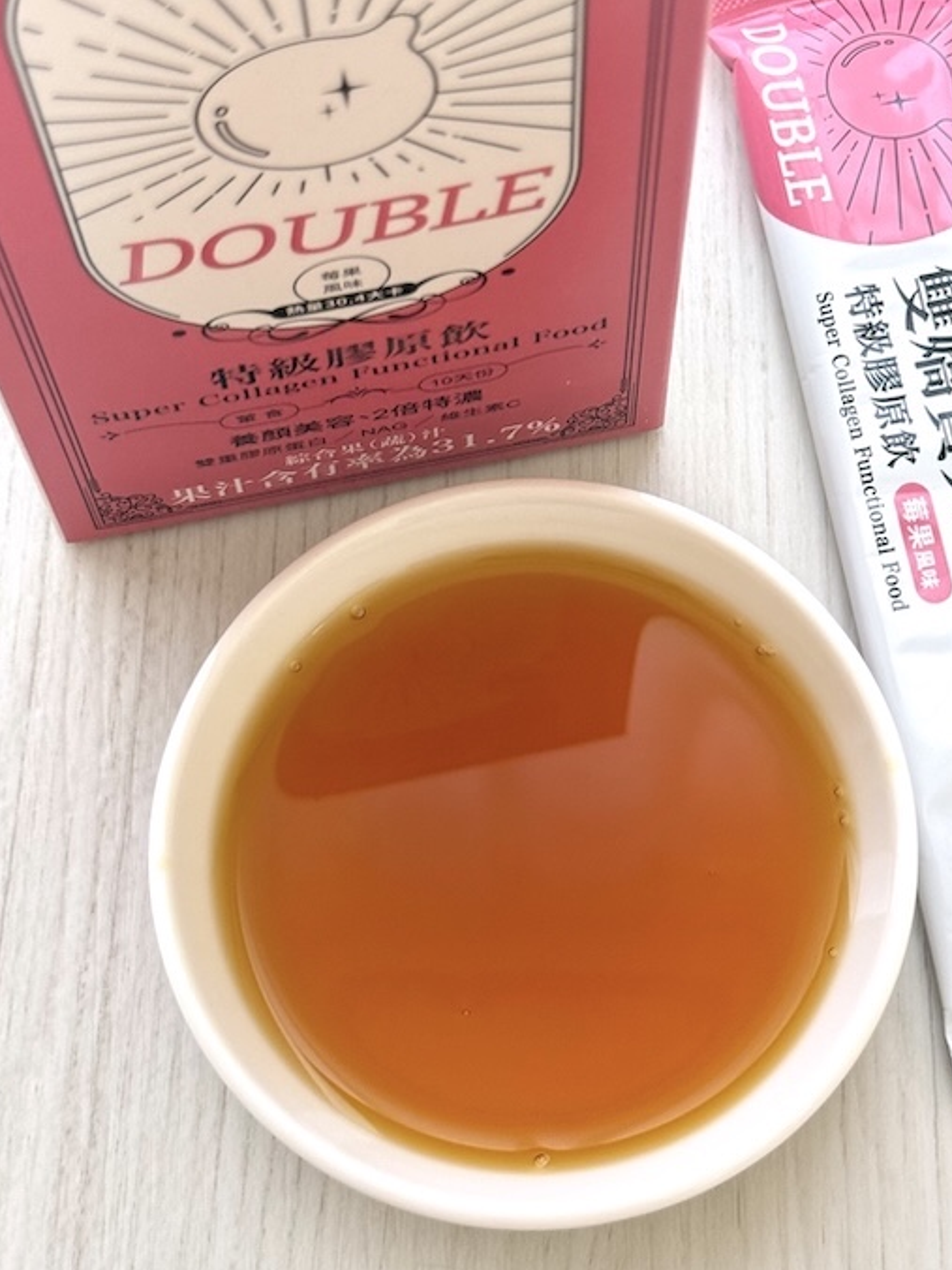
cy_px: 485
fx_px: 2603
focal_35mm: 71
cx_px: 599
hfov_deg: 20.7
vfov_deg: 27.3
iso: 200
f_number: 1.78
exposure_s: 1/40
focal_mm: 6.76
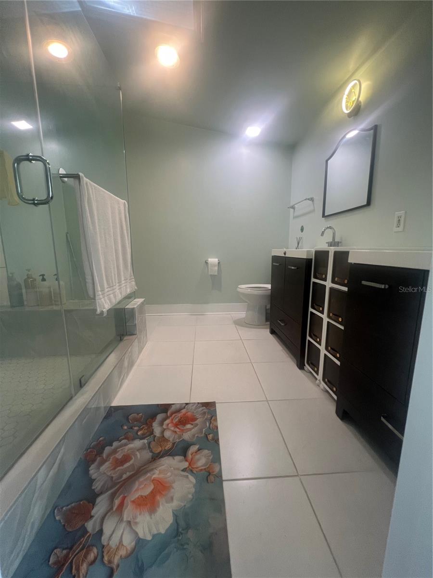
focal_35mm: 13
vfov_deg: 106.2
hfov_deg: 89.9
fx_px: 217
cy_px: 289
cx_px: 216
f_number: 1.8
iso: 125
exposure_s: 1/120
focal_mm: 1.57
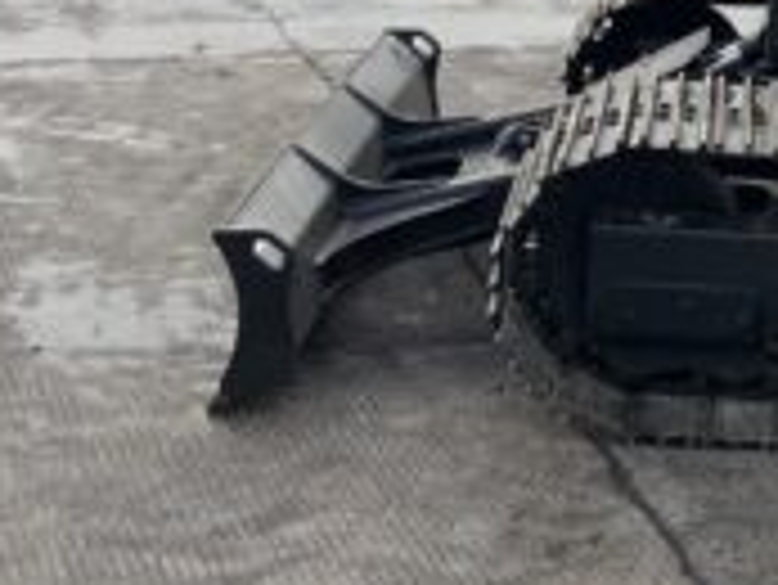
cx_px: 814
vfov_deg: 12.9
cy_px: -360
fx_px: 2407
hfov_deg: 17.8
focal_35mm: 107
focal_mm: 3
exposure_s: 1/1168
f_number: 1.8
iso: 16
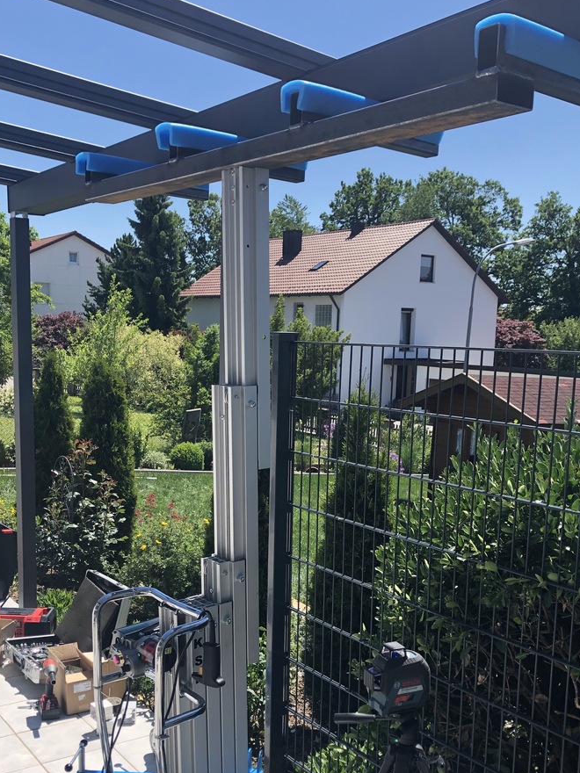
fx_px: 827
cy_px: 471
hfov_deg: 38.6
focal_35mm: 37
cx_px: 265
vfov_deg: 49.8
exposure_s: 1/1066
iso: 20
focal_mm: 3.99
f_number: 1.8
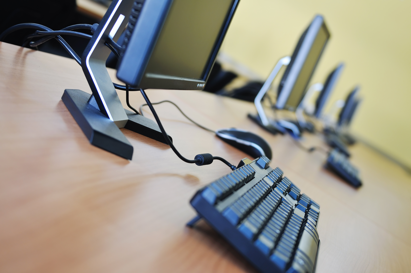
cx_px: 206
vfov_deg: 25.7
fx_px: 599
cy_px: 136
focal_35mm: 52
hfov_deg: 37.9
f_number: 2.8
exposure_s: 1/40
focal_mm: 35
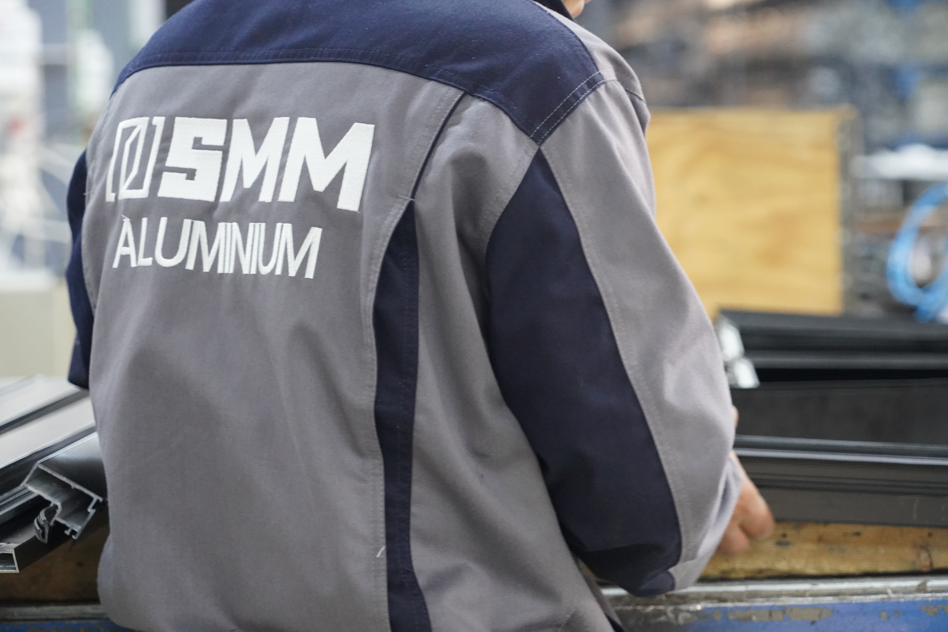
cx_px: 474
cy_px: 316
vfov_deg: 11.1
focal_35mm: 124
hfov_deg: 16.5
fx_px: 3265
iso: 10000
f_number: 6.3
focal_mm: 124
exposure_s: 1/160
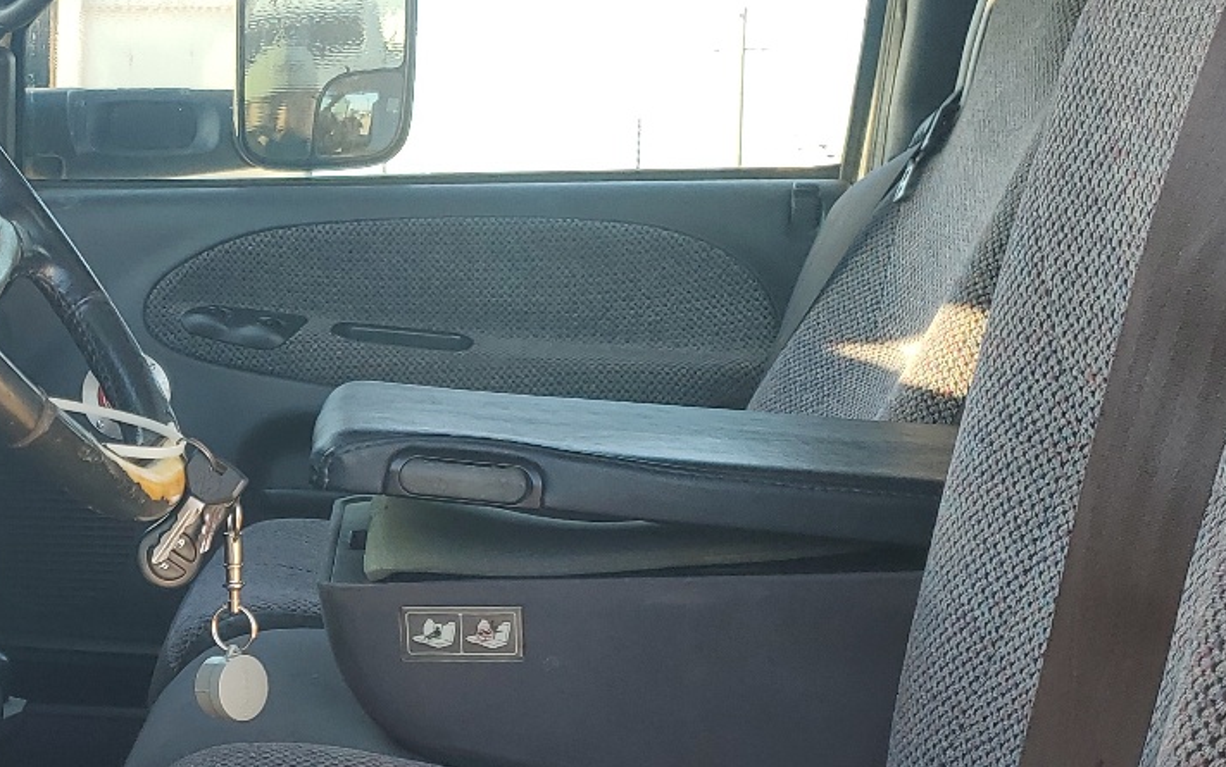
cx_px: 60
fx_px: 2072
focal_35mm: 62
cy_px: 672
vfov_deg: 20.6
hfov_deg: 31.0
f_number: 1.5
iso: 50
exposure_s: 1/196
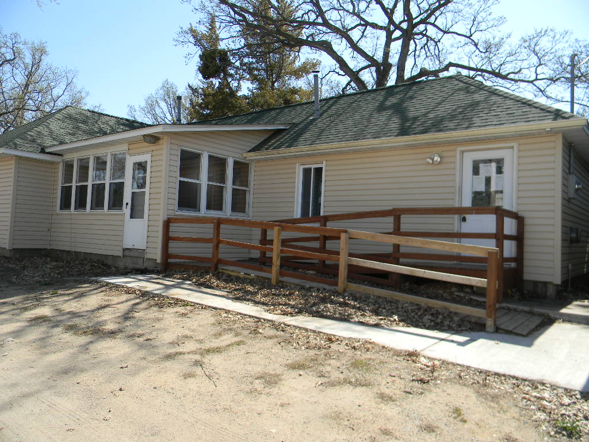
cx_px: 294
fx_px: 476
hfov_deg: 63.4
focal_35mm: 28
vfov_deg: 49.7
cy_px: 221
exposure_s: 1/455
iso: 80
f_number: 3.5
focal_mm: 5
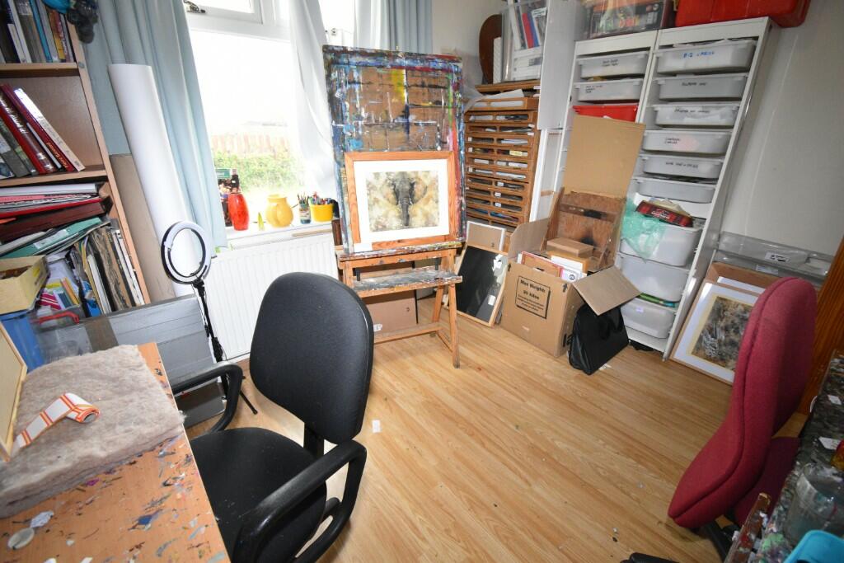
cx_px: 422
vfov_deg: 77.3
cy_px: 282
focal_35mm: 15
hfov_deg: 100.4
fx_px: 352
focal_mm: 10
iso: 1800
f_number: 4.5
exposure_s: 1/125
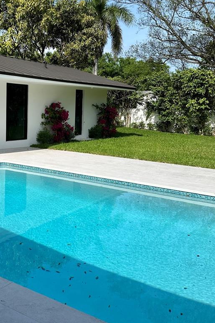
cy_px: 133
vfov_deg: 49.3
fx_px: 349
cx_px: 54
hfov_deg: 33.5
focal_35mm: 39
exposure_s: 1/5263
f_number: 1.78
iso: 80
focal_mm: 6.86
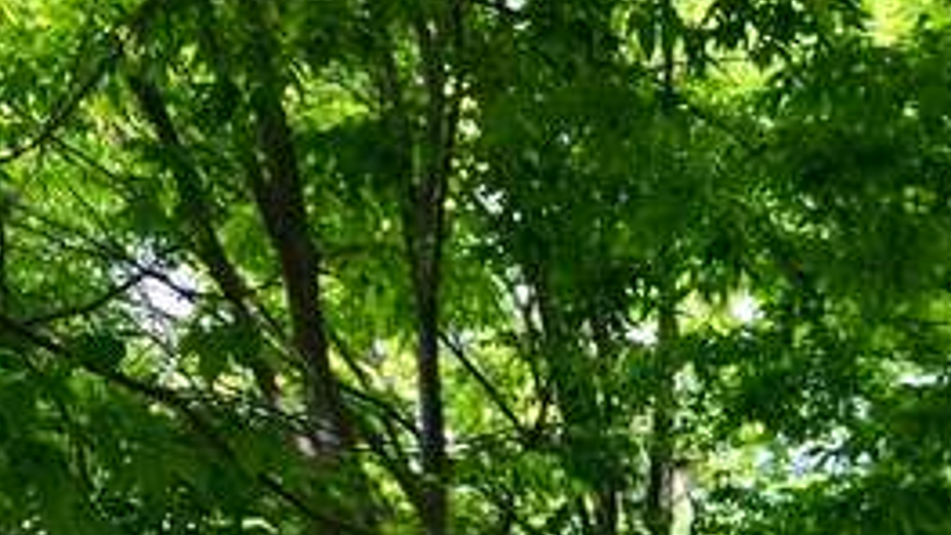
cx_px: 904
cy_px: 1244
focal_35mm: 96
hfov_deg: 21.6
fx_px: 2421
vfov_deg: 10.9
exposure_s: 1/311
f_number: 2.2
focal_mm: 4.15
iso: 32
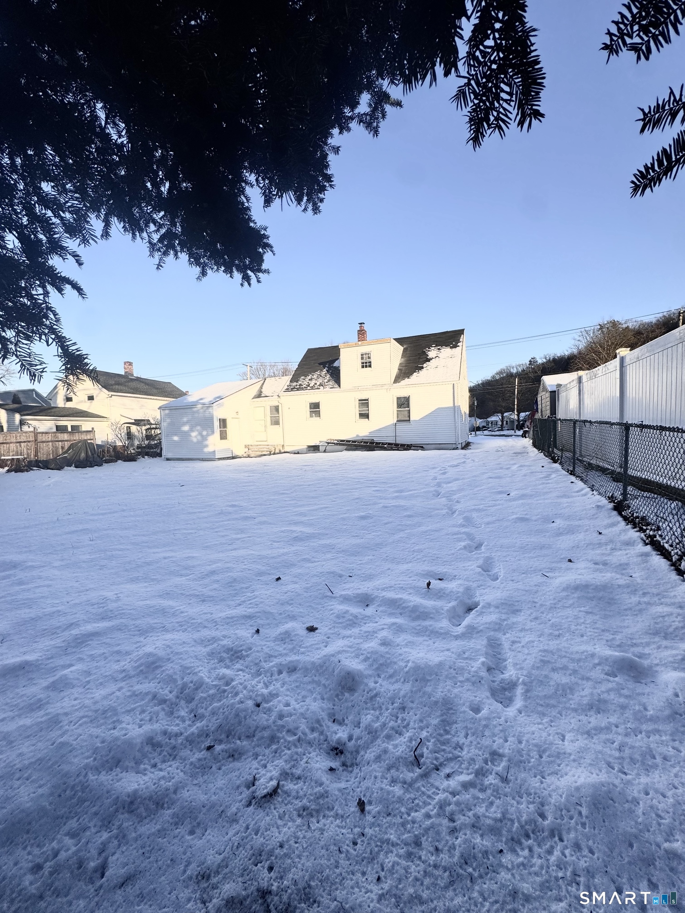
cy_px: 456
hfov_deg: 85.7
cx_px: 342
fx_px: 369
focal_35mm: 14
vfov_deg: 102.1
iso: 50
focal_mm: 2.22
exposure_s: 1/1420
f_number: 2.2
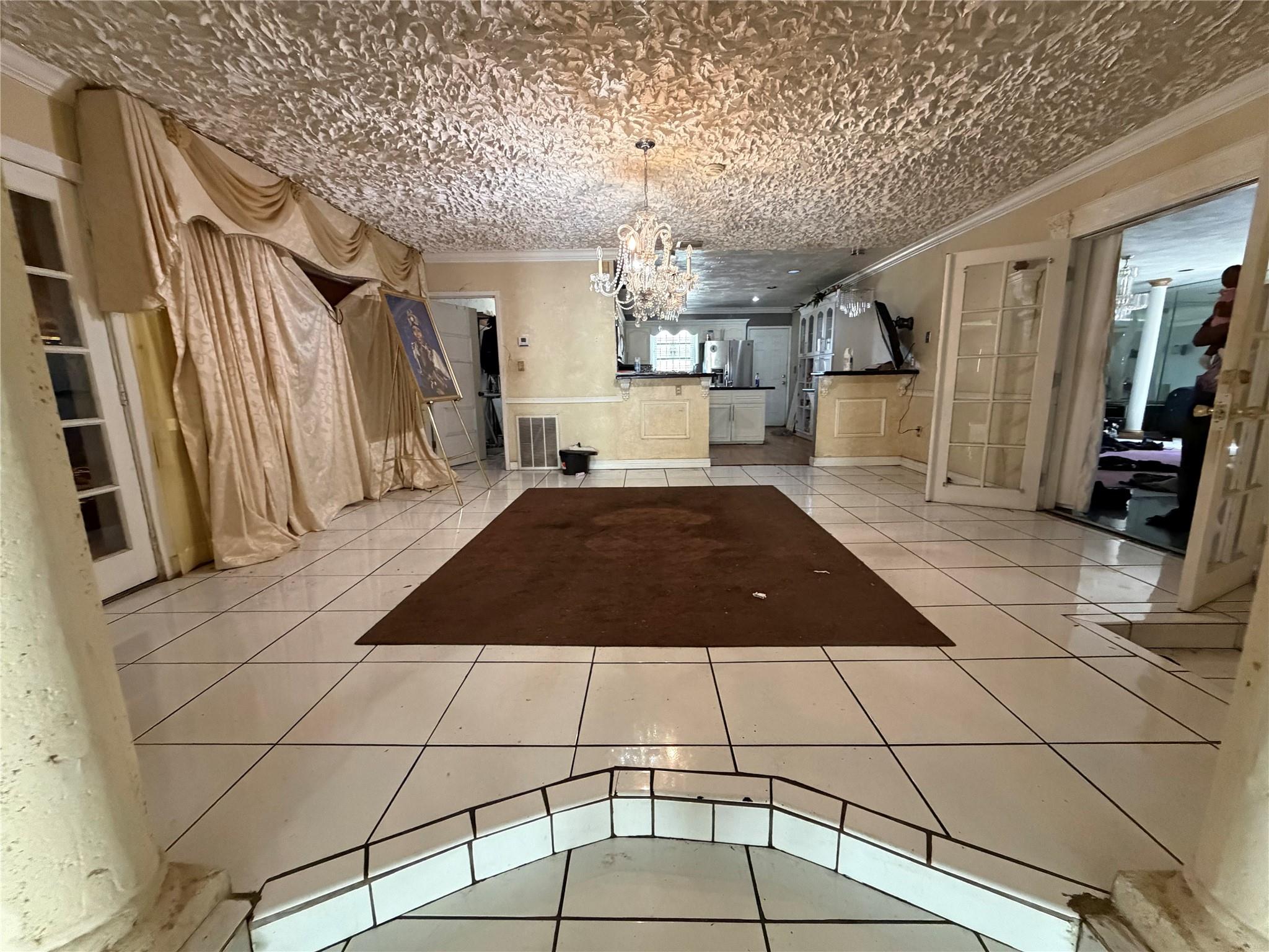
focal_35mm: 14
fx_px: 513
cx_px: 634
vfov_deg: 85.7
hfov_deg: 102.1
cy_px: 476
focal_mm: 2.22
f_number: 2.2
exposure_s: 1/60
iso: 800
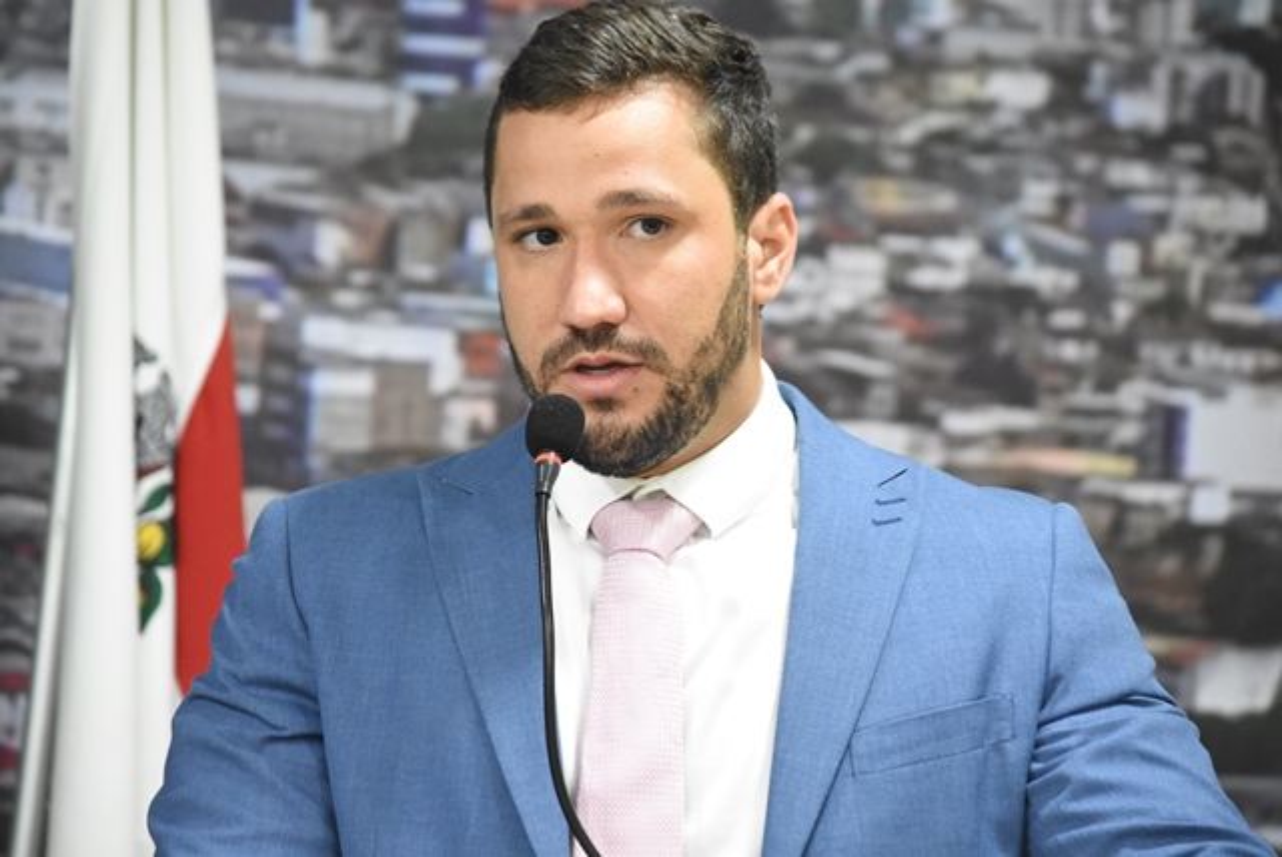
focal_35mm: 195
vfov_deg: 7.1
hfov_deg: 10.5
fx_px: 6950
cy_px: 428
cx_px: 641
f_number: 4.8
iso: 4000
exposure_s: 1/50
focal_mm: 130
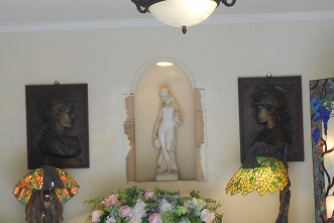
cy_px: 163
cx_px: 183
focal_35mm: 71
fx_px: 659
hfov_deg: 28.4
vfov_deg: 19.1
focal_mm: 8.8
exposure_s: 1/30
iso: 125
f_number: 4.8
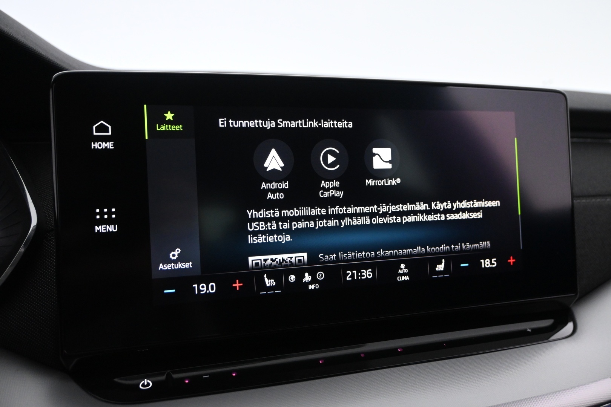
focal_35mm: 32
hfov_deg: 59.5
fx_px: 535
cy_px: 204
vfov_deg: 41.7
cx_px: 306
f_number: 4
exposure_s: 1/50
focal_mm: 21
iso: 2500
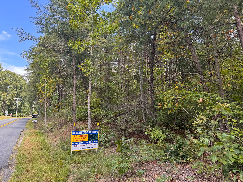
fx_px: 168
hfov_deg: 71.6
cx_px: 122
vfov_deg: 56.8
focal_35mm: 24
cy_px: 91
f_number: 1.78
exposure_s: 1/368
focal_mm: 6.76
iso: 80
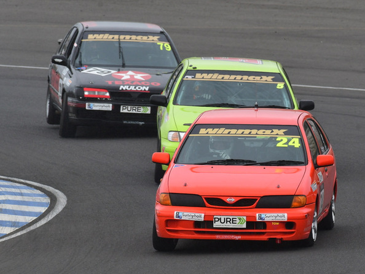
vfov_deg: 1.5
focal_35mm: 971
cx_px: 231
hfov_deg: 2.0
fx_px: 10243
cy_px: 136
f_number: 10
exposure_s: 1/640
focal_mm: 500
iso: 640
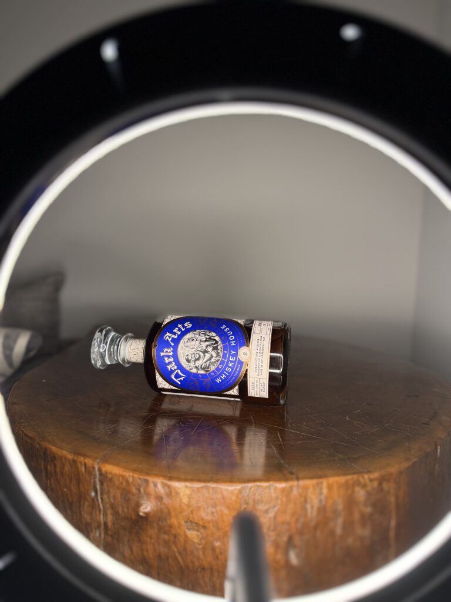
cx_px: 226
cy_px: 301
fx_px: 417
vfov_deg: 71.6
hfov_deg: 56.8
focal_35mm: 24
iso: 200
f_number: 1.78
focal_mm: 6.76
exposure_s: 1/60
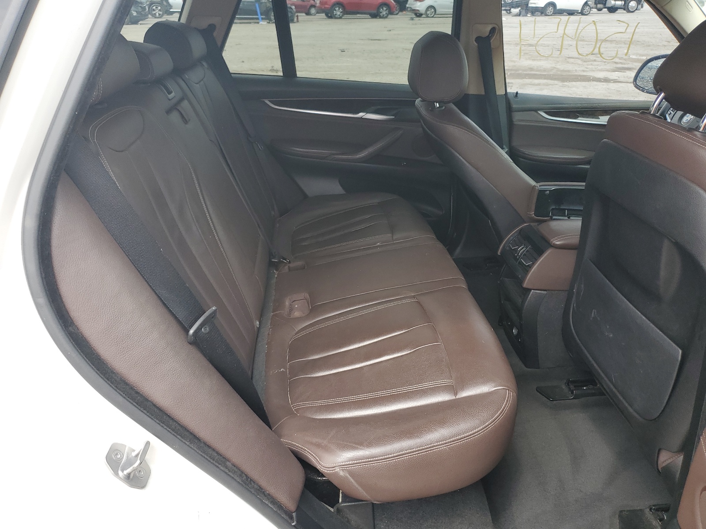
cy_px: 264
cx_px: 353
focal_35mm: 26
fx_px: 530
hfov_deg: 67.3
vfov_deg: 53.1
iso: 50
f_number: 1.5
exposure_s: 1/357
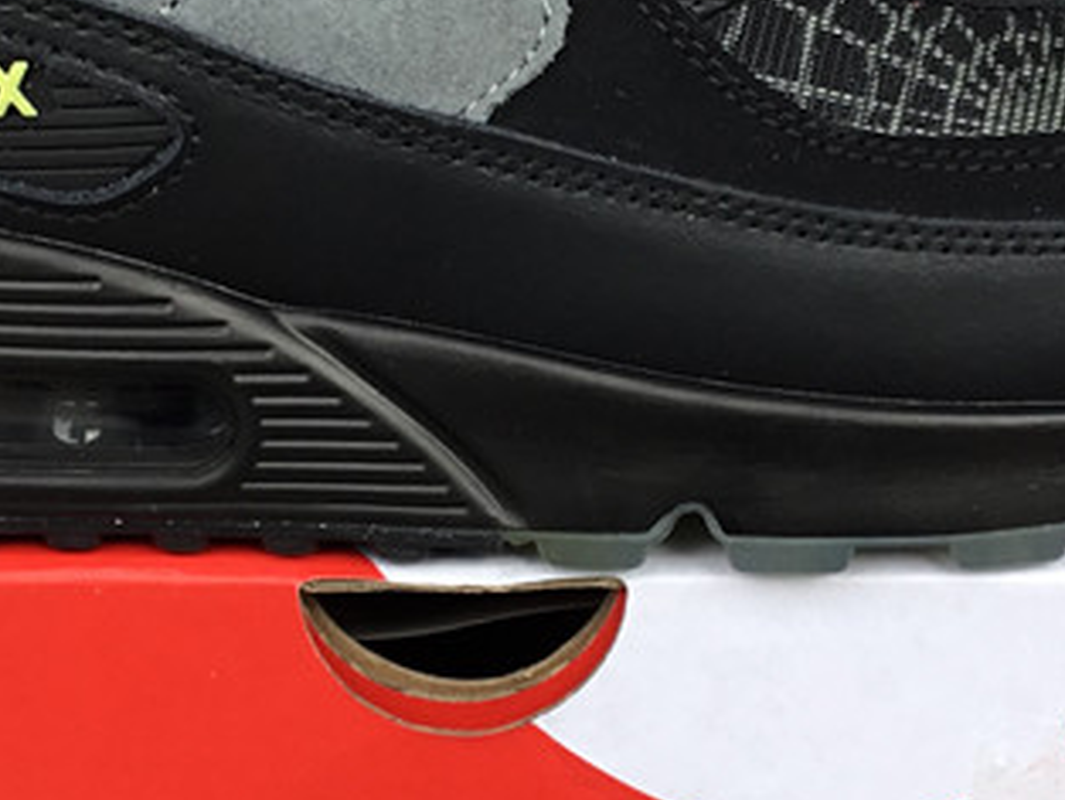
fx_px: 2739
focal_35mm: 89
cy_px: 332
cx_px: 490
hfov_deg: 22.0
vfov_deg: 16.6
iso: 25
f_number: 2.4
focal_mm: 3.3
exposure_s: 1/149
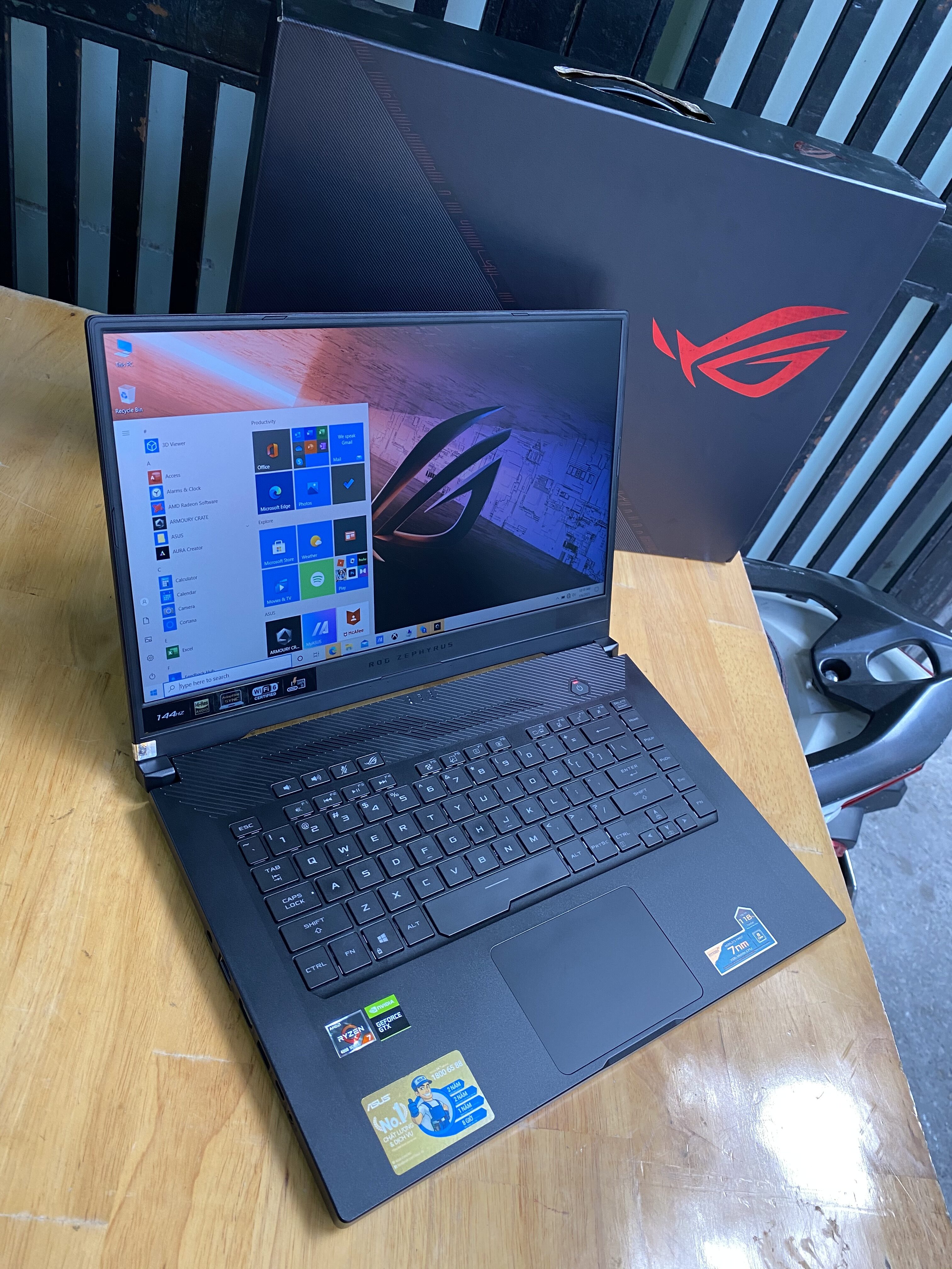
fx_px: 953
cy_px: 634
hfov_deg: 53.1
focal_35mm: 26
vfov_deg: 67.3
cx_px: 476
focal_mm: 4.25
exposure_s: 1/50
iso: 100
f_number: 1.8
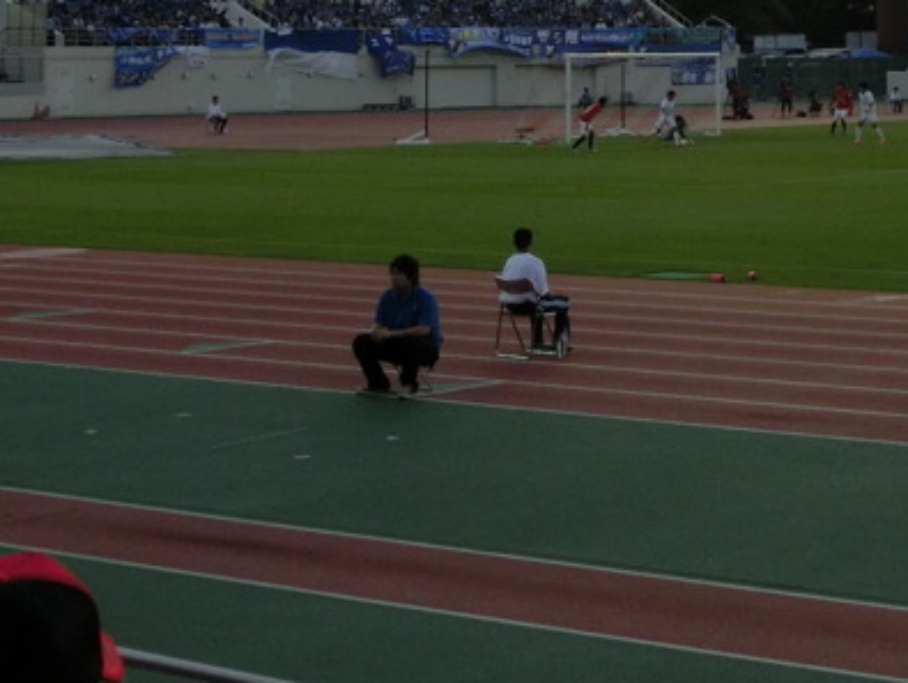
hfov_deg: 19.2
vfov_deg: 14.3
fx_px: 2652
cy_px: -120
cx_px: 772
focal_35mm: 101
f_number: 4.1
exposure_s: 1/1000
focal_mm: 6.9
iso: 250
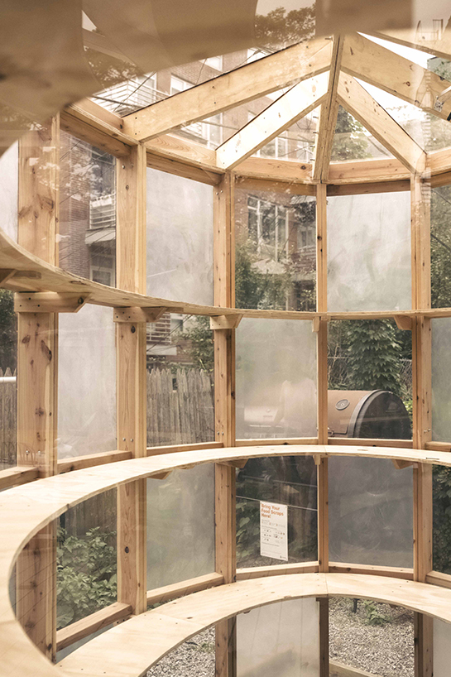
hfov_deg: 36.4
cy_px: 317
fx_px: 677
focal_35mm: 36
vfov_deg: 53.1
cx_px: 307
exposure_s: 1/3200
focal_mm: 24
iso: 320
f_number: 2.8
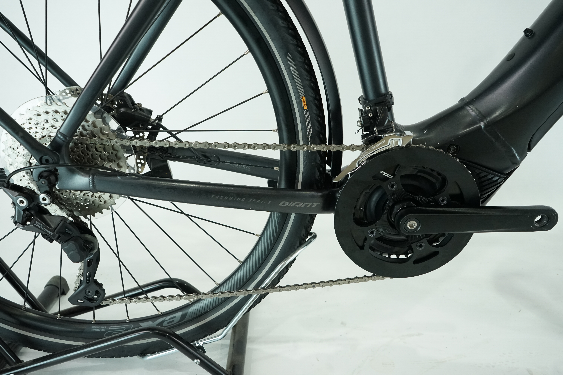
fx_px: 453
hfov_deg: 63.7
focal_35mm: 29
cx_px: 282
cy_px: 188
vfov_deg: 45.0
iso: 2500
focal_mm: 29
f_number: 7.1
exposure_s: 1/200
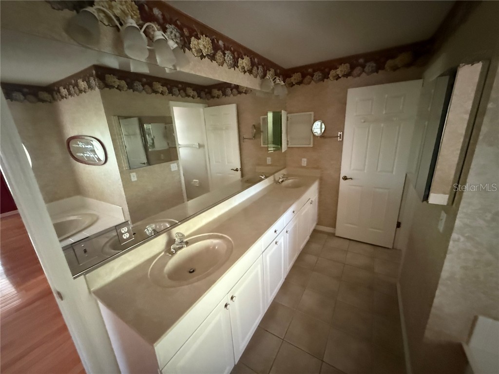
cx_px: 250
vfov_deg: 85.7
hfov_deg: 102.1
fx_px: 202
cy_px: 187
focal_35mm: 14
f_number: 2.2
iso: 1600
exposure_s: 1/40
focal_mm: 2.22
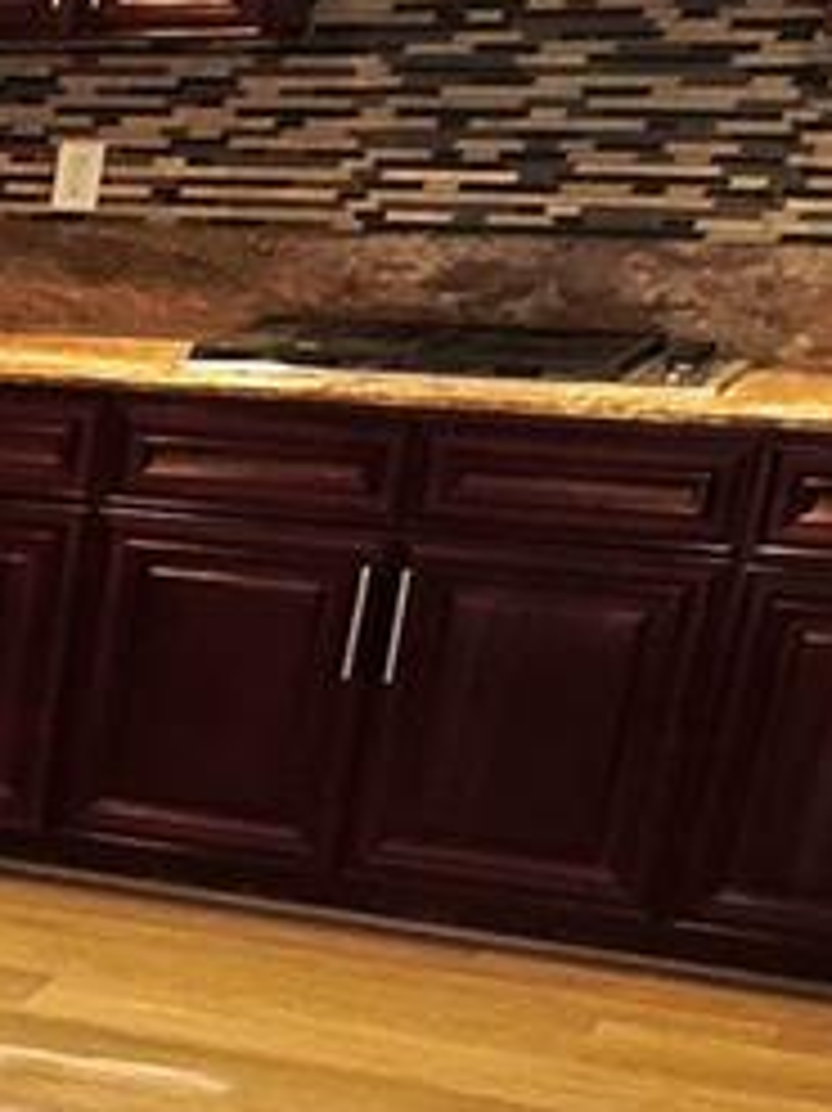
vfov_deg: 23.1
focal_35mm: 81
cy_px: 1121
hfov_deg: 13.4
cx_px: -1160
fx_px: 2598
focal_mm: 2.2
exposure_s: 1/60.2
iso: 50
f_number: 2.2
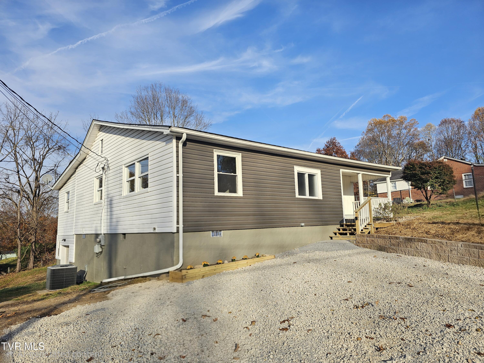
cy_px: 182
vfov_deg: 58.9
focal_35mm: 23
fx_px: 322
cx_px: 242
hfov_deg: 73.9
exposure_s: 1/455
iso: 10
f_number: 1.7
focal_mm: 6.3
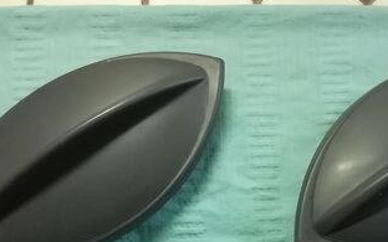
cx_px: 235
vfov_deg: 28.1
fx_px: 465
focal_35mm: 44
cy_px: 218
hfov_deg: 45.0
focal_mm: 2.25
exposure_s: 1/33.3
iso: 400
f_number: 2.4
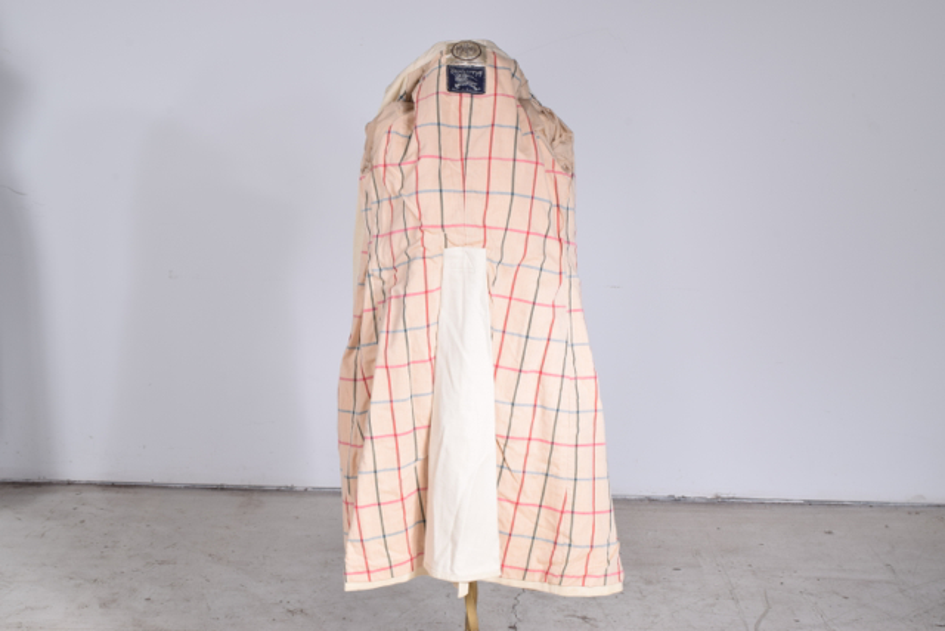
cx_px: 472
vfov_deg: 23.8
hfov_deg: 35.0
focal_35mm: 57
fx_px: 1496
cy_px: 316
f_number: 16
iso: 200
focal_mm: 38
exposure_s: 1/125
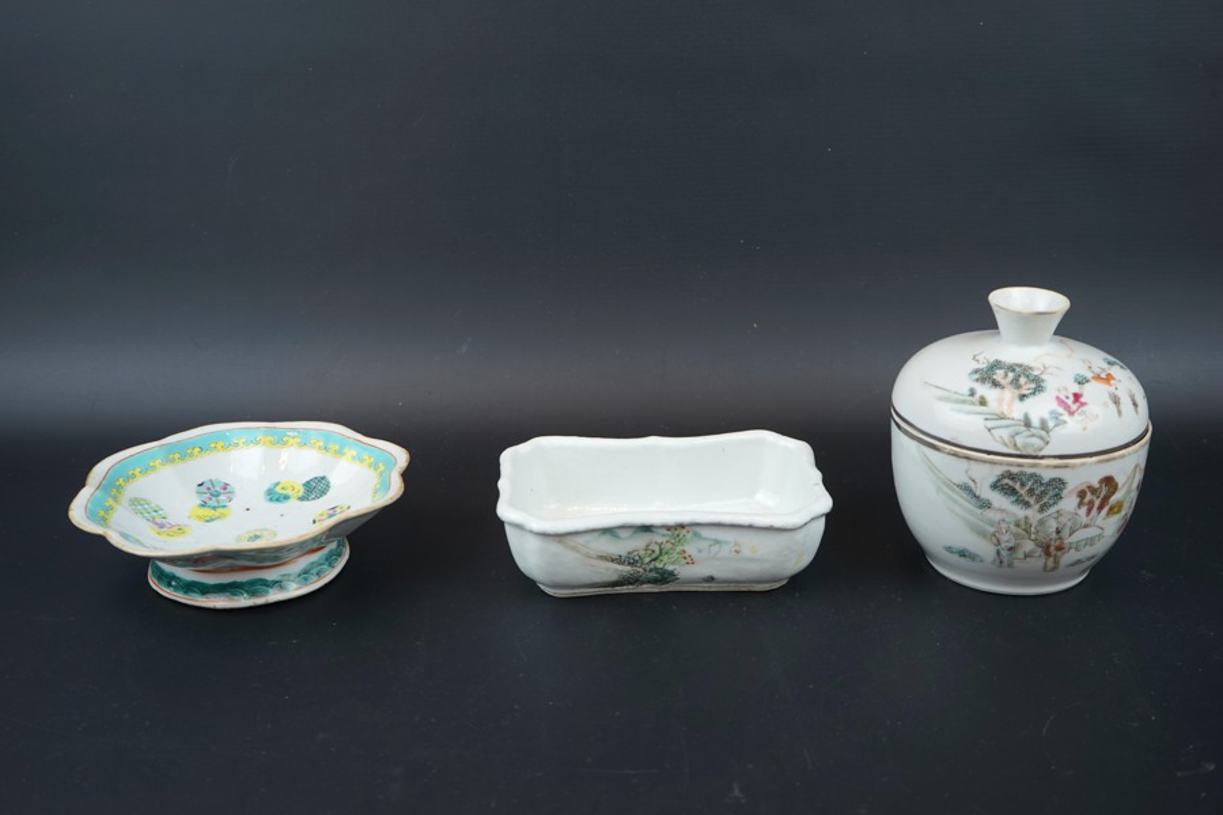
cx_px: 612
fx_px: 1393
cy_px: 408
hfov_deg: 47.4
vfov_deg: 32.6
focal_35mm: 41
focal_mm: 41
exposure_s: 1/80
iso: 100
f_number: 5.6
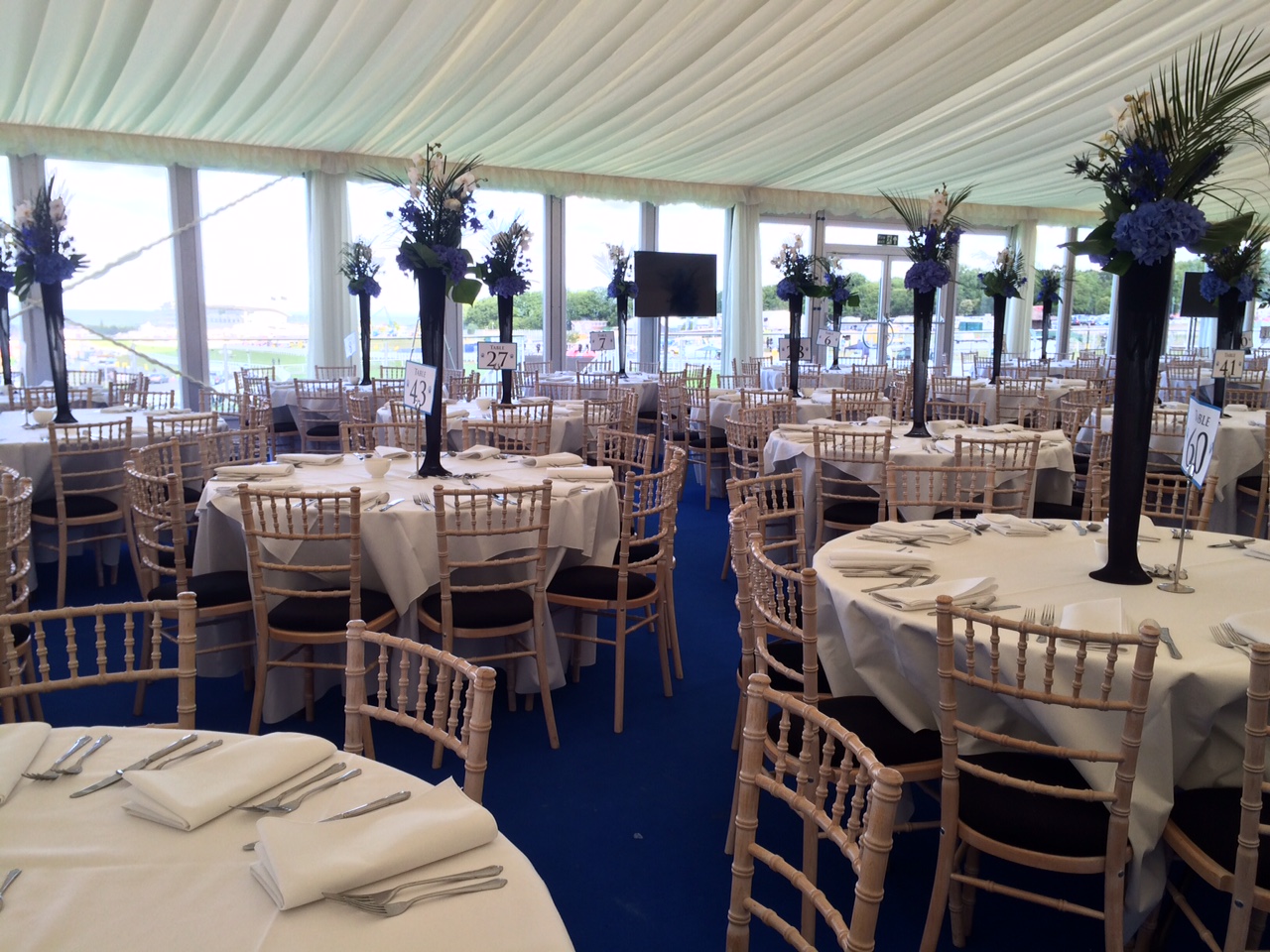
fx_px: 1064
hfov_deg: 61.7
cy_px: 476
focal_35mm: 29
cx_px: 635
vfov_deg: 48.2
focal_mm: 4.15
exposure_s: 1/127
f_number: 2.2
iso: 32
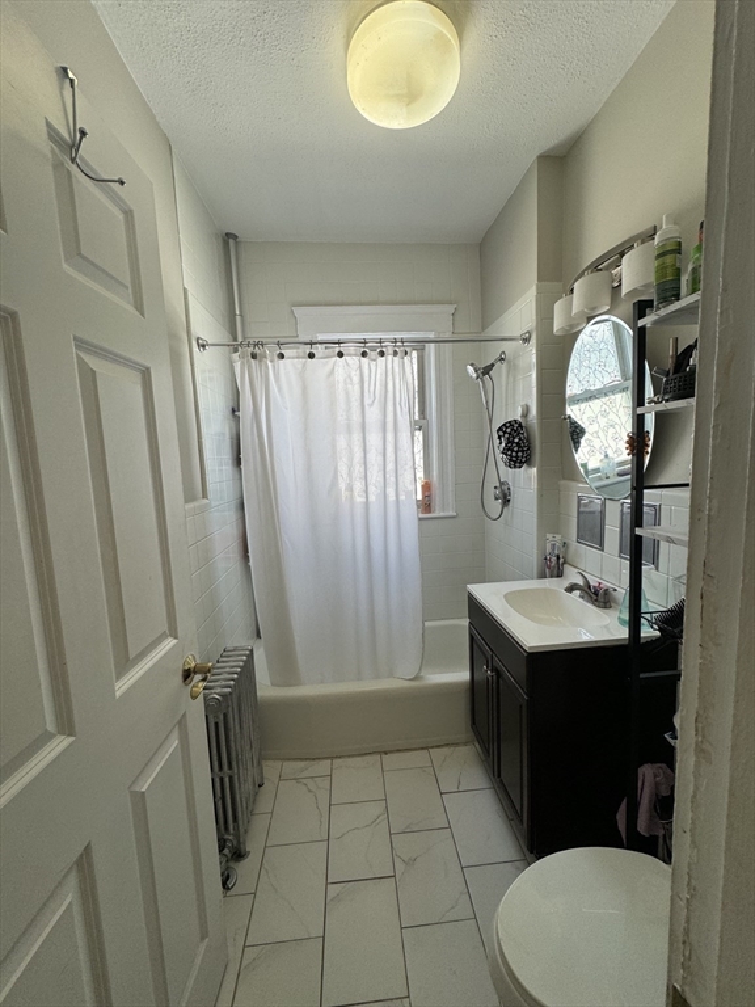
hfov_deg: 85.7
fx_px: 407
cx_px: 378
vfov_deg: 102.1
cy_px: 504
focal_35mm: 14
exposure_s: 1/120
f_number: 2.2
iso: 80
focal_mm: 2.22
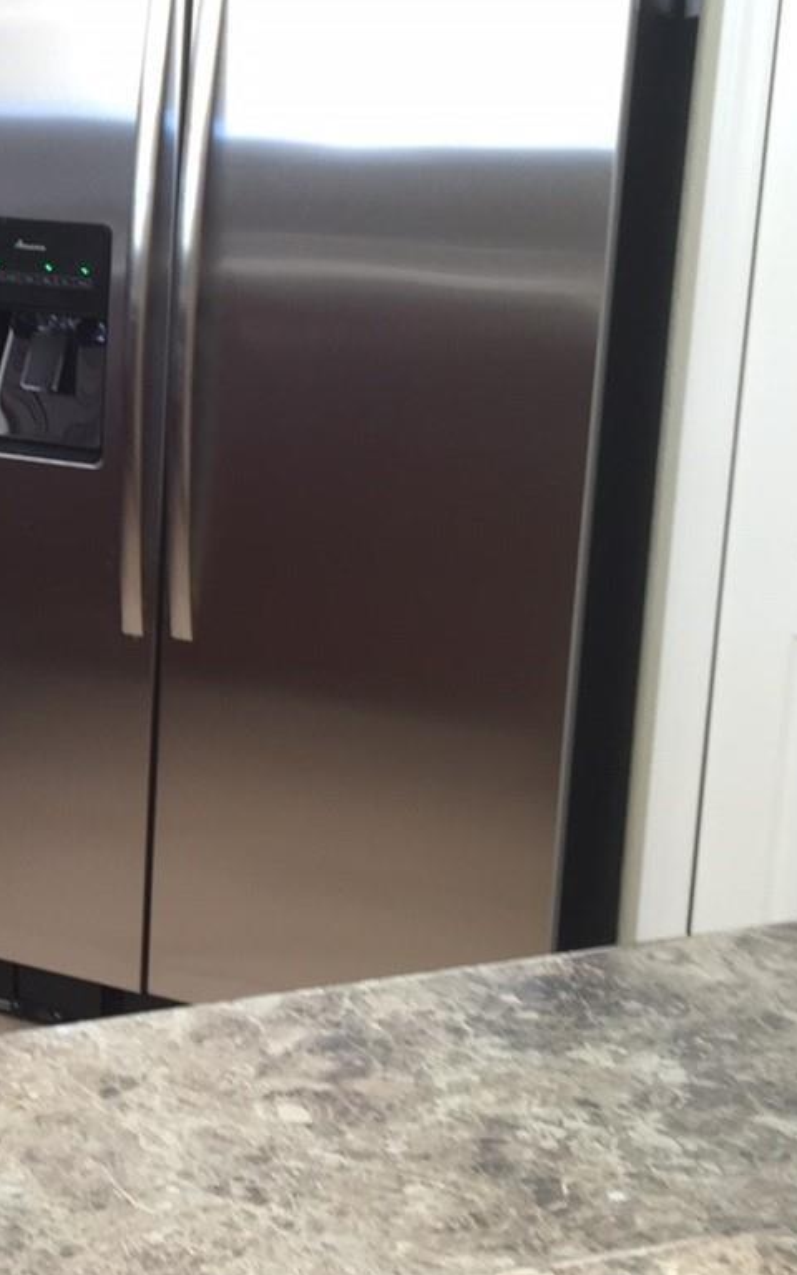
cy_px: 432
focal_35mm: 64
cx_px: -272
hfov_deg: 18.7
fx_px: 2224
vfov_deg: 31.8
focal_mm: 4.15
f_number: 2.2
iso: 32
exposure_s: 1/30
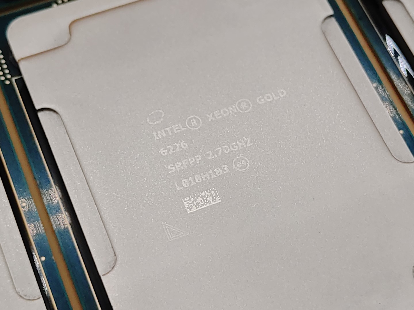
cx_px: 207
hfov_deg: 25.0
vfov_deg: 18.9
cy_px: 155
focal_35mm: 78
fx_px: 933
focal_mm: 4.36
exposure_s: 1/230
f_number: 1.8
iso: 50
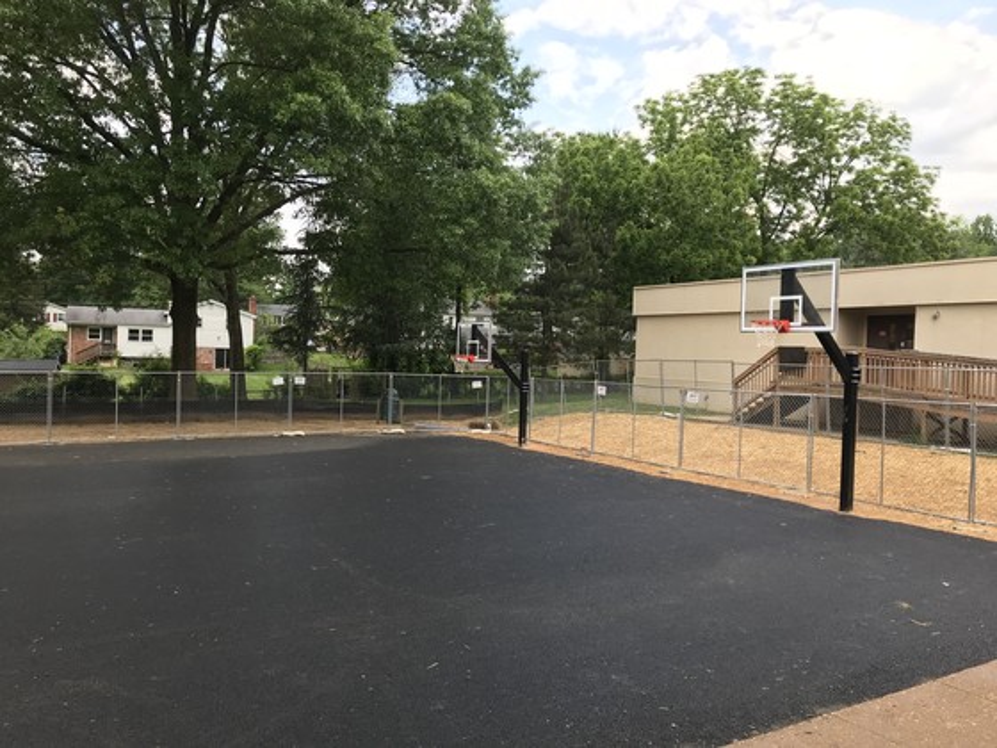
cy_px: 374
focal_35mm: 28
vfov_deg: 49.7
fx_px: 806
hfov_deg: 63.4
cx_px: 498
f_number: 1.8
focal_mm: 3.99
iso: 20
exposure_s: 1/239
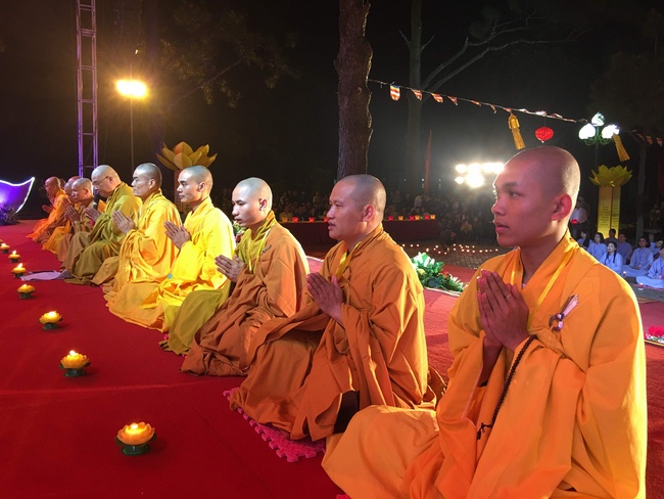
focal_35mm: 29
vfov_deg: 48.3
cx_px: 332
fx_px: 556
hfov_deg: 61.6
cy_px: 250
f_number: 2.2
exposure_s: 1/17
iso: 50
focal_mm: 4.15
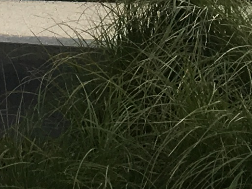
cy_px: -473
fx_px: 1623
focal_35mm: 223
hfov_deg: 8.6
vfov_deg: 5.9
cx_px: -184
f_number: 2.2
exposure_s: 1/927
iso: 25
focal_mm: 4.15
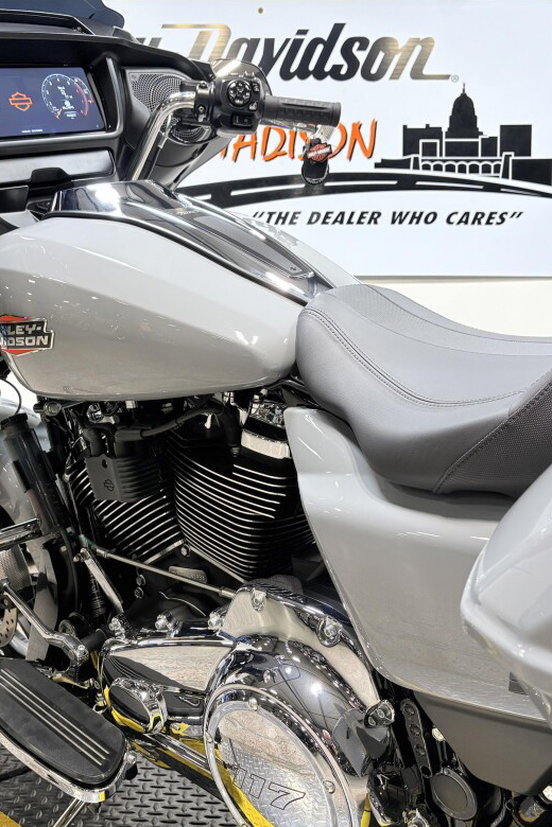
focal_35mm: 37
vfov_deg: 51.9
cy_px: 414
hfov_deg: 35.6
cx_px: 187
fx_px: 851
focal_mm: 5.96
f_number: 1.6
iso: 64
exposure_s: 1/120
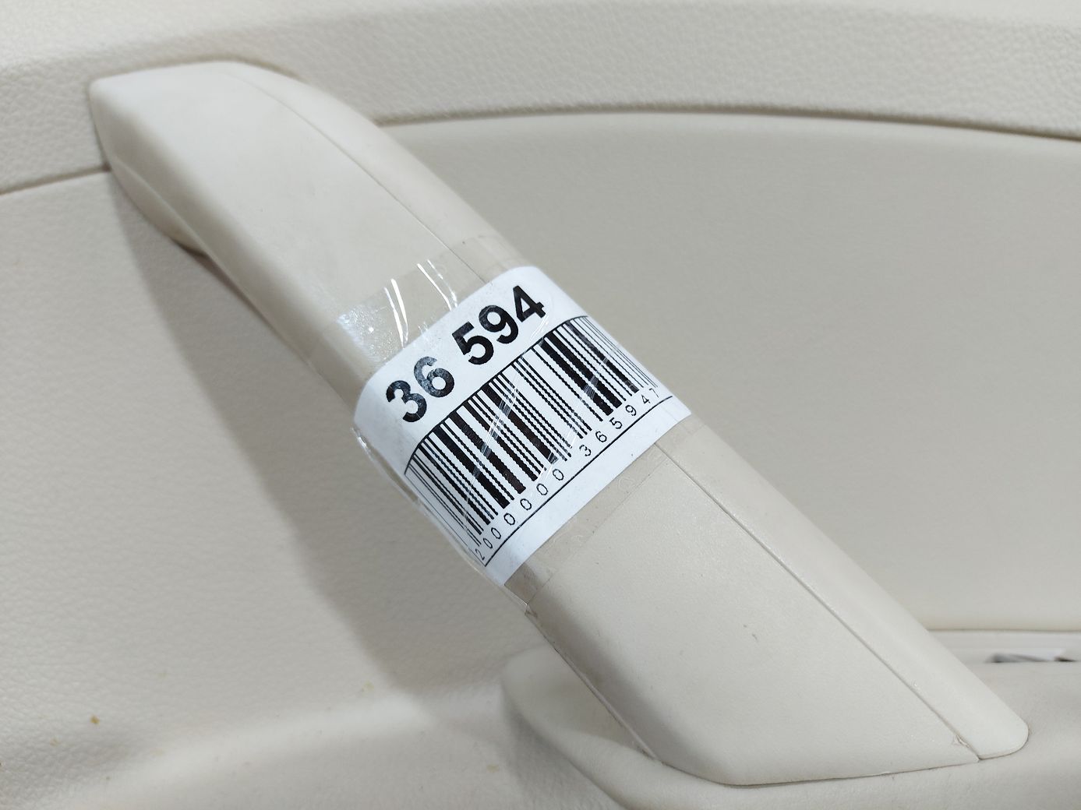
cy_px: 405
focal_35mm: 24
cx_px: 540
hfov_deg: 71.6
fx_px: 749
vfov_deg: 56.8
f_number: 1.8
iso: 64
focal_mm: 5.23
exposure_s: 1/50
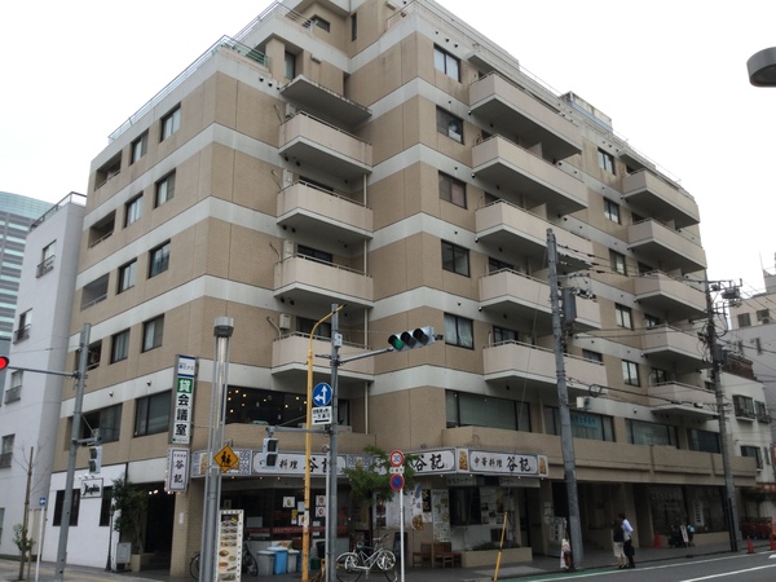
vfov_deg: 45.4
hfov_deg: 58.4
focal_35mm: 31
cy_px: 291
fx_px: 695
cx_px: 388
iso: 25
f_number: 2.4
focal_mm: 3.3
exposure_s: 1/509
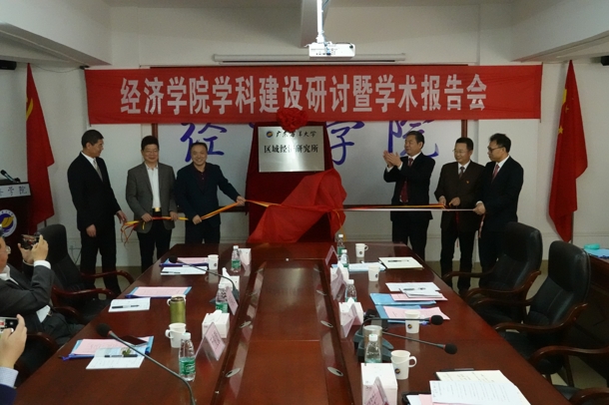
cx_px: 304
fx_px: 676
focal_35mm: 40
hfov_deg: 48.5
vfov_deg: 33.4
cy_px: 202
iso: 6400
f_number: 3.5
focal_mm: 14.69
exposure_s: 1/200
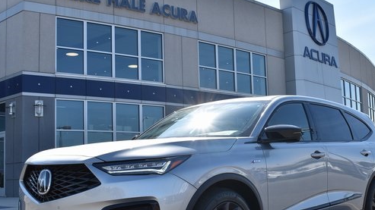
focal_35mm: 49
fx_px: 487
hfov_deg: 42.0
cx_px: 214
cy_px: 130
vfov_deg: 24.3
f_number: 8
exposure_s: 1/250
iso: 100
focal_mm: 24
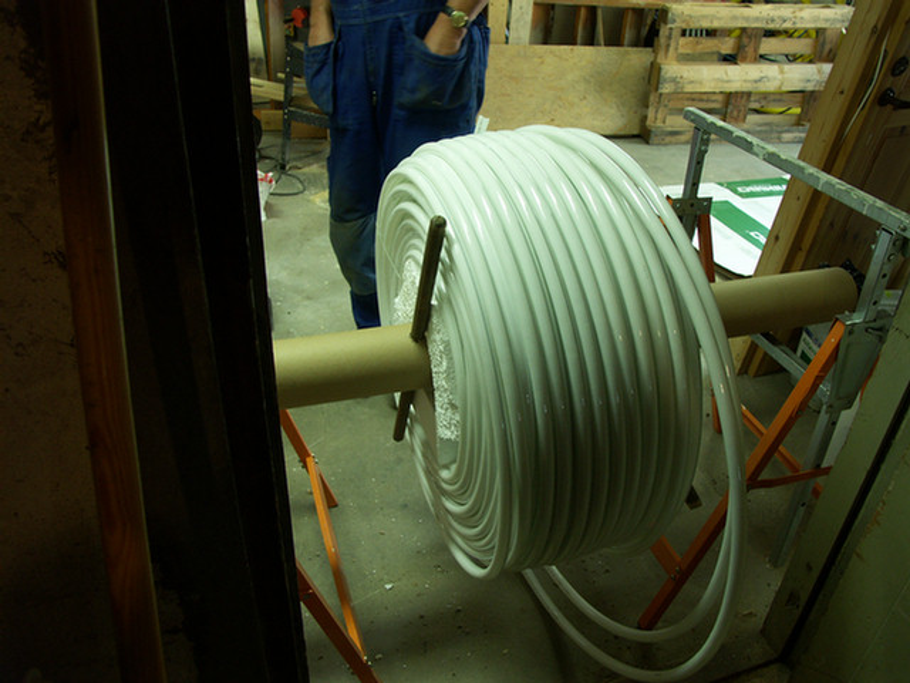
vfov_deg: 49.7
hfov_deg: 63.4
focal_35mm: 28
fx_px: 736
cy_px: 342
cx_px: 455
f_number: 2.8
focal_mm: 7.21
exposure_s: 1/30
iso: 100
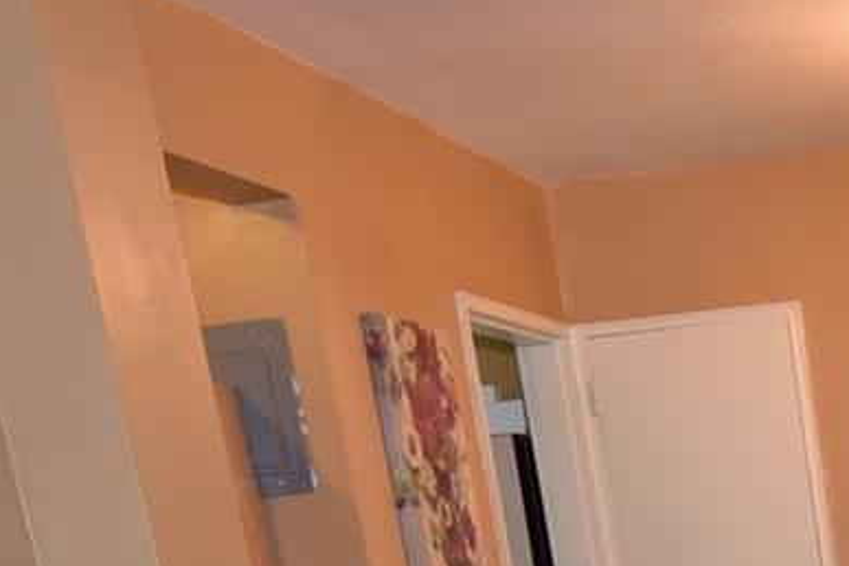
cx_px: 1121
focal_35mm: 74
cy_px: 1019
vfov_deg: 15.7
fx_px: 1745
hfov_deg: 23.9
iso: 1800
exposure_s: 1/60
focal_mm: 14
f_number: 8
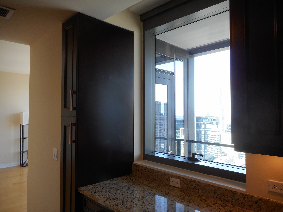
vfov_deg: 54.9
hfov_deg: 69.4
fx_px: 204
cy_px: 106
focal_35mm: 25
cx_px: 142
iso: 80
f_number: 3.7
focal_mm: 4.5
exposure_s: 1/30
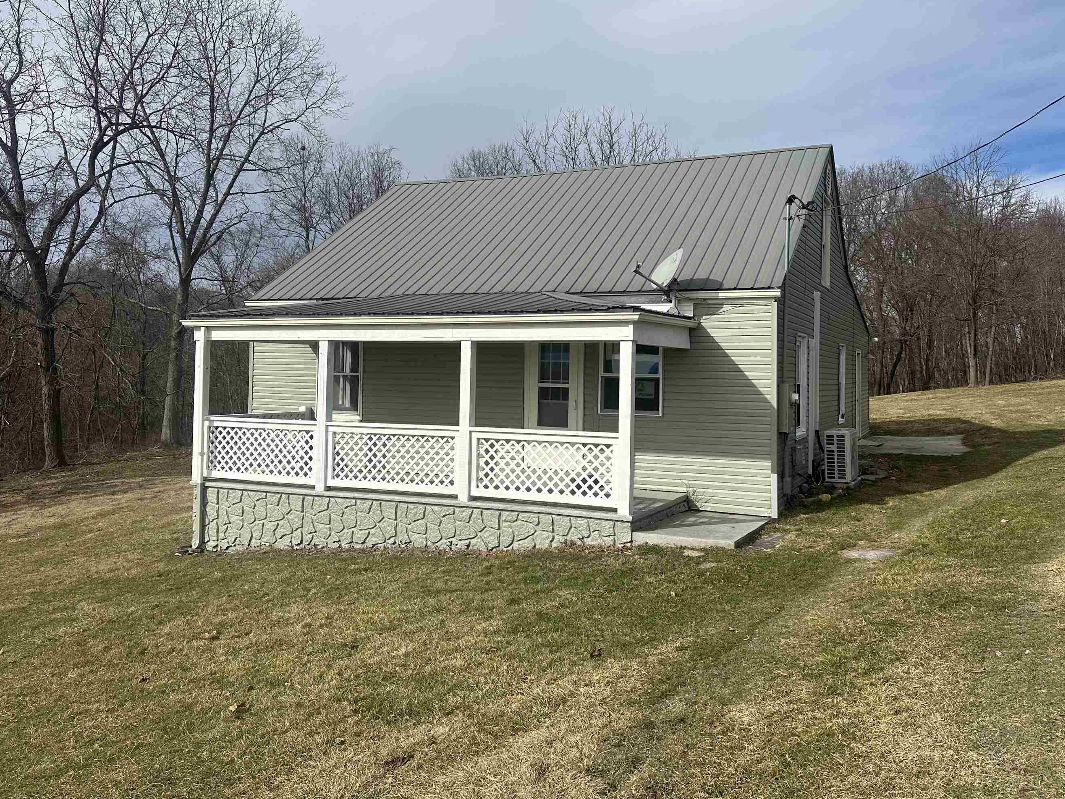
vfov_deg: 49.6
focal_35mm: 28
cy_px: 345
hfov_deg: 63.4
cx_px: 573
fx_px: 861
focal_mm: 6.86
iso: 80
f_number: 1.78
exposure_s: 1/5848
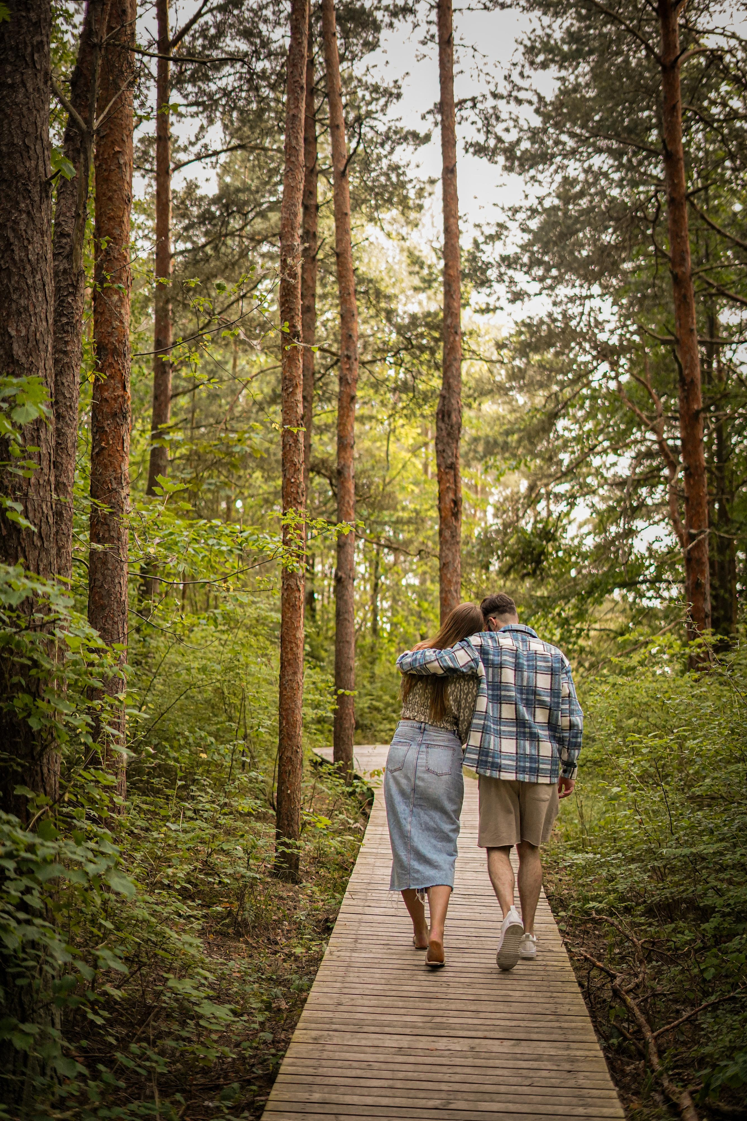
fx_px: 1587
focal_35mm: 51
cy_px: 571
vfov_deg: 38.9
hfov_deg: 26.5
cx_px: 368
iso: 5000
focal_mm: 50
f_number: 1.8
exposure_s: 1/5000
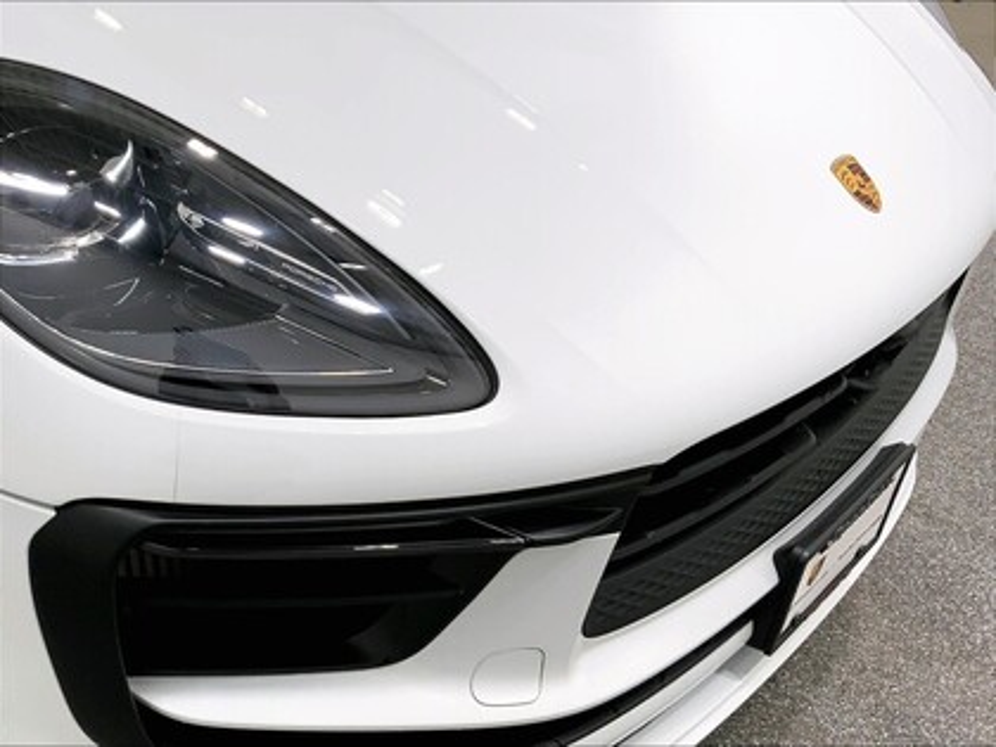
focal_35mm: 29
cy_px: 374
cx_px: 498
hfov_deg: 61.7
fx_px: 834
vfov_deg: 48.2
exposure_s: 1/283
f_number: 1.8
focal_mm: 3
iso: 16
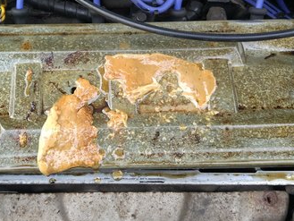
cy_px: 67
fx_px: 433
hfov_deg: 36.9
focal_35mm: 51
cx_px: 88
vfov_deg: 28.3
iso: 164
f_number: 2
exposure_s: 1/50
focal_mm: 4.26
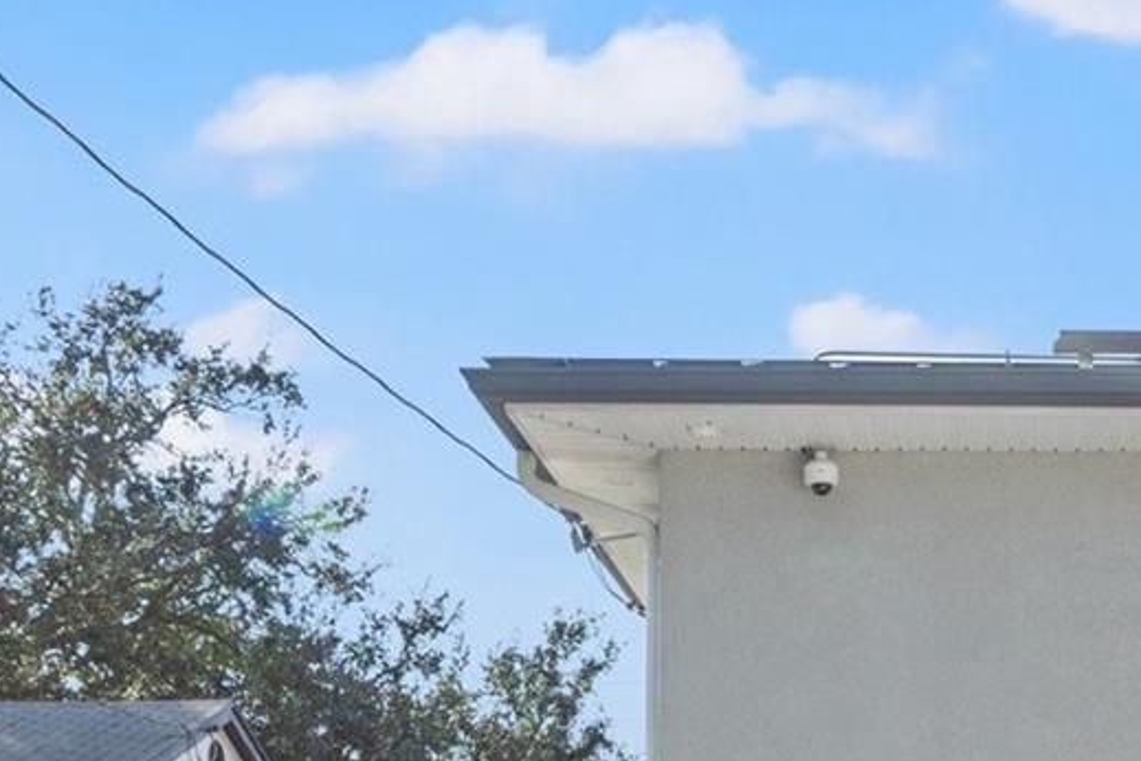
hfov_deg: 26.4
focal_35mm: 74
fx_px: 2345
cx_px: 1040
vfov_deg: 17.0
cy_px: 1060
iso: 400
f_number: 8
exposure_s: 1/400
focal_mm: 16
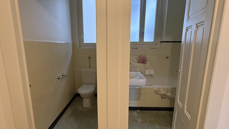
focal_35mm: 21
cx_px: 112
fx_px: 128
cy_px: 71
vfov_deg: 53.5
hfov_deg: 83.8
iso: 500
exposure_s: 1/100
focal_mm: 2.22
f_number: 2.2
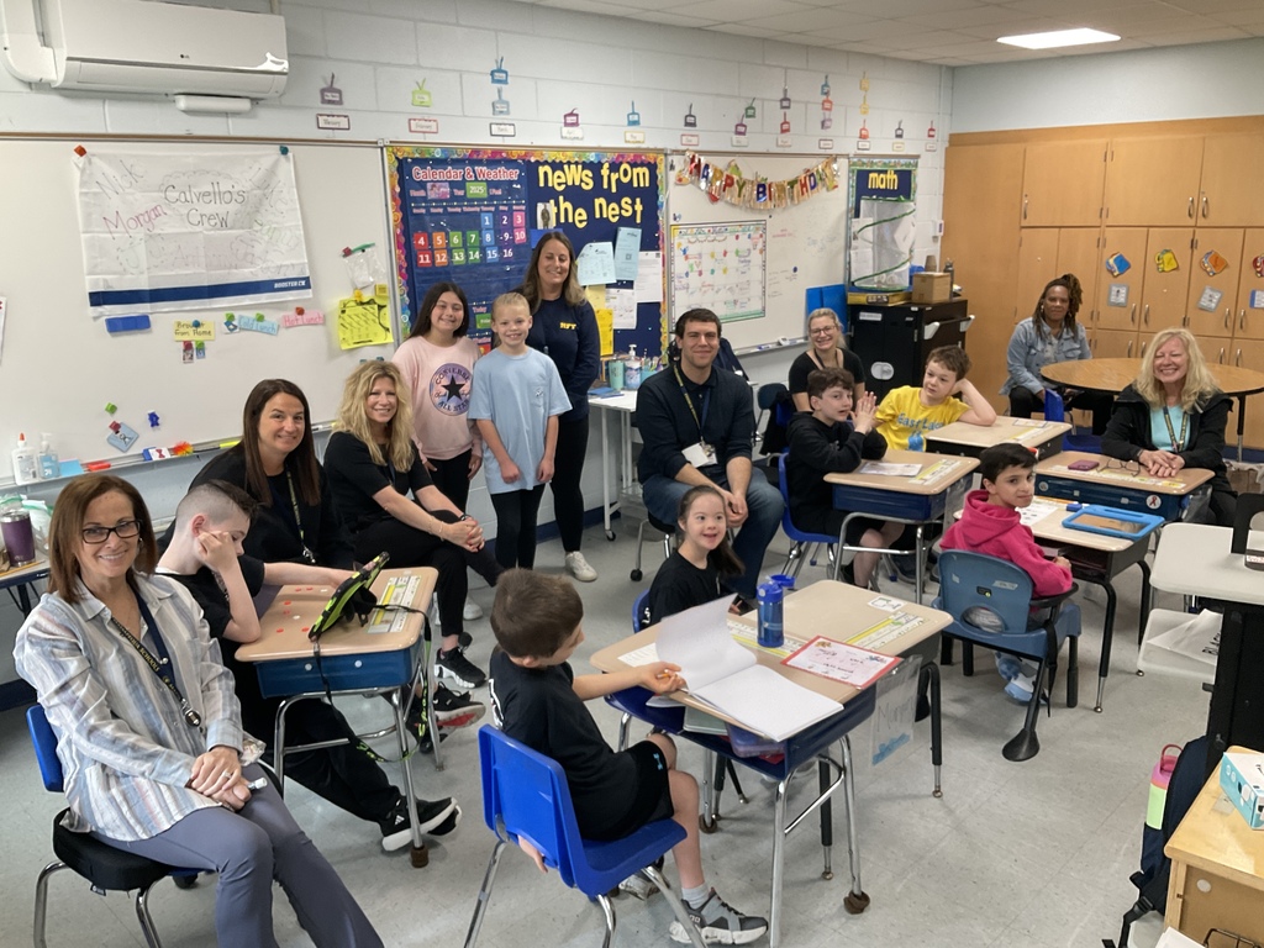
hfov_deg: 61.7
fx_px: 1059
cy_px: 474
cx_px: 632
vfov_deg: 48.2
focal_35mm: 29
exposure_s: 1/60
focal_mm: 3
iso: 80
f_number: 1.8
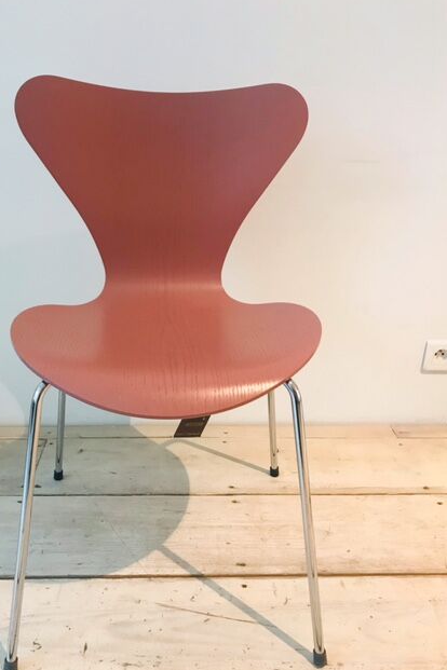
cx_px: 190
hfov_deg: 43.5
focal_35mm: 30
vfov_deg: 61.9
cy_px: 332
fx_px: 559
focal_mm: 3.99
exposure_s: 1/17
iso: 50
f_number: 1.8
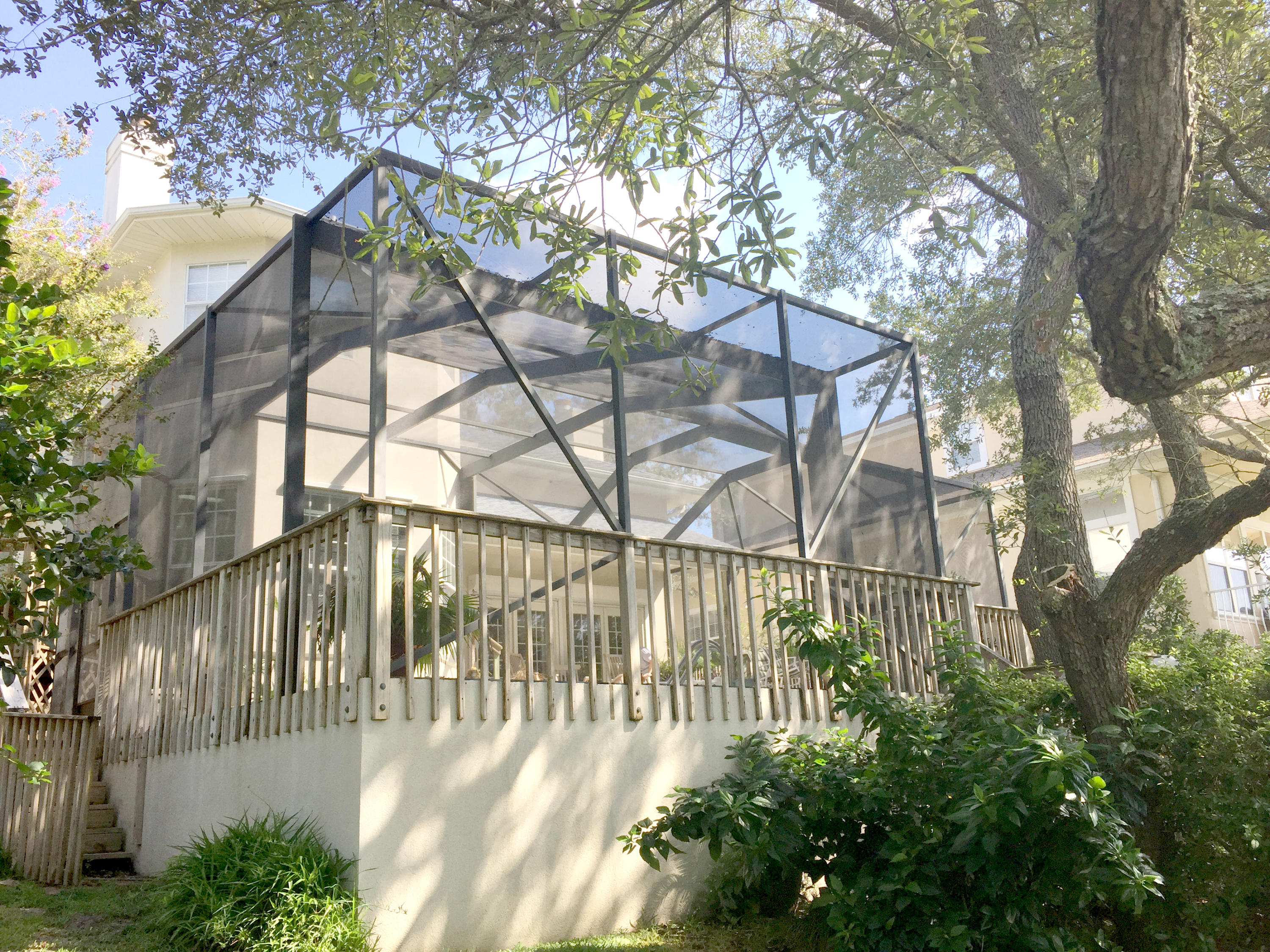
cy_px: 476
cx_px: 635
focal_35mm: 29
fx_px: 1064
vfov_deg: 48.2
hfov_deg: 61.7
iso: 32
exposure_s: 1/527
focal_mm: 4.15
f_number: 2.2
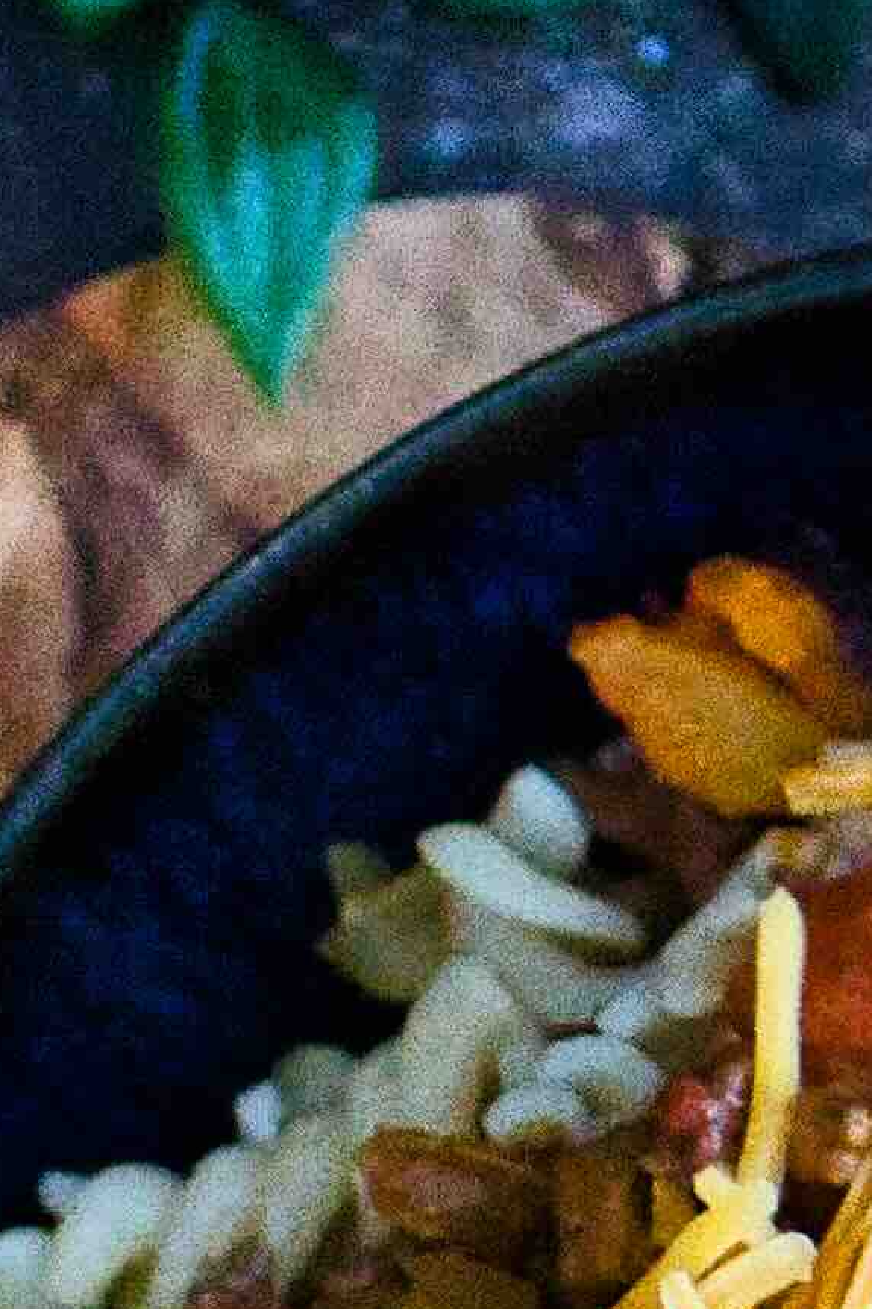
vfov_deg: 5.9
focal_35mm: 349
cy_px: 1729
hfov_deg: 3.9
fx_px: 12684
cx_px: 1093
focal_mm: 35
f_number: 1.8
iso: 6400
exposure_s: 1/25
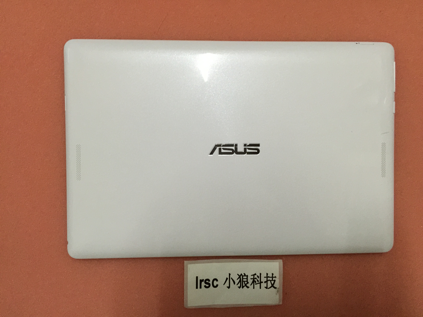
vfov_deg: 48.2
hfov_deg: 61.7
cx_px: 212
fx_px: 354
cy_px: 158
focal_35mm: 29
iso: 160
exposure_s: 1/8
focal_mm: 4.15
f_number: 2.2
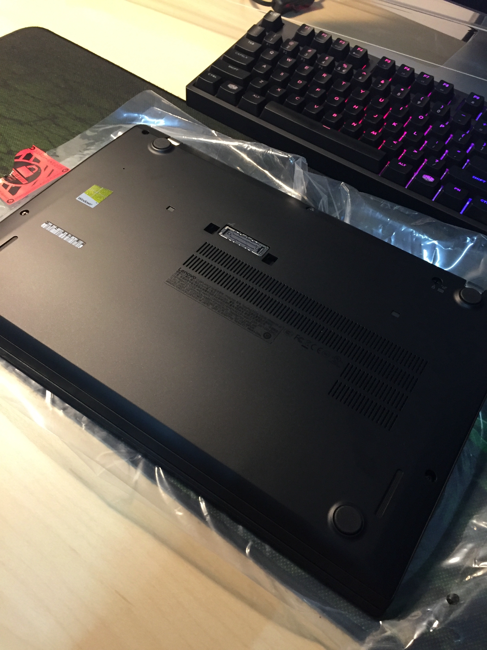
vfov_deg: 61.7
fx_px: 544
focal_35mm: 29
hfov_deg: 48.2
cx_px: 244
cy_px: 325
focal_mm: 4.15
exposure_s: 1/33
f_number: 2.2
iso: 200
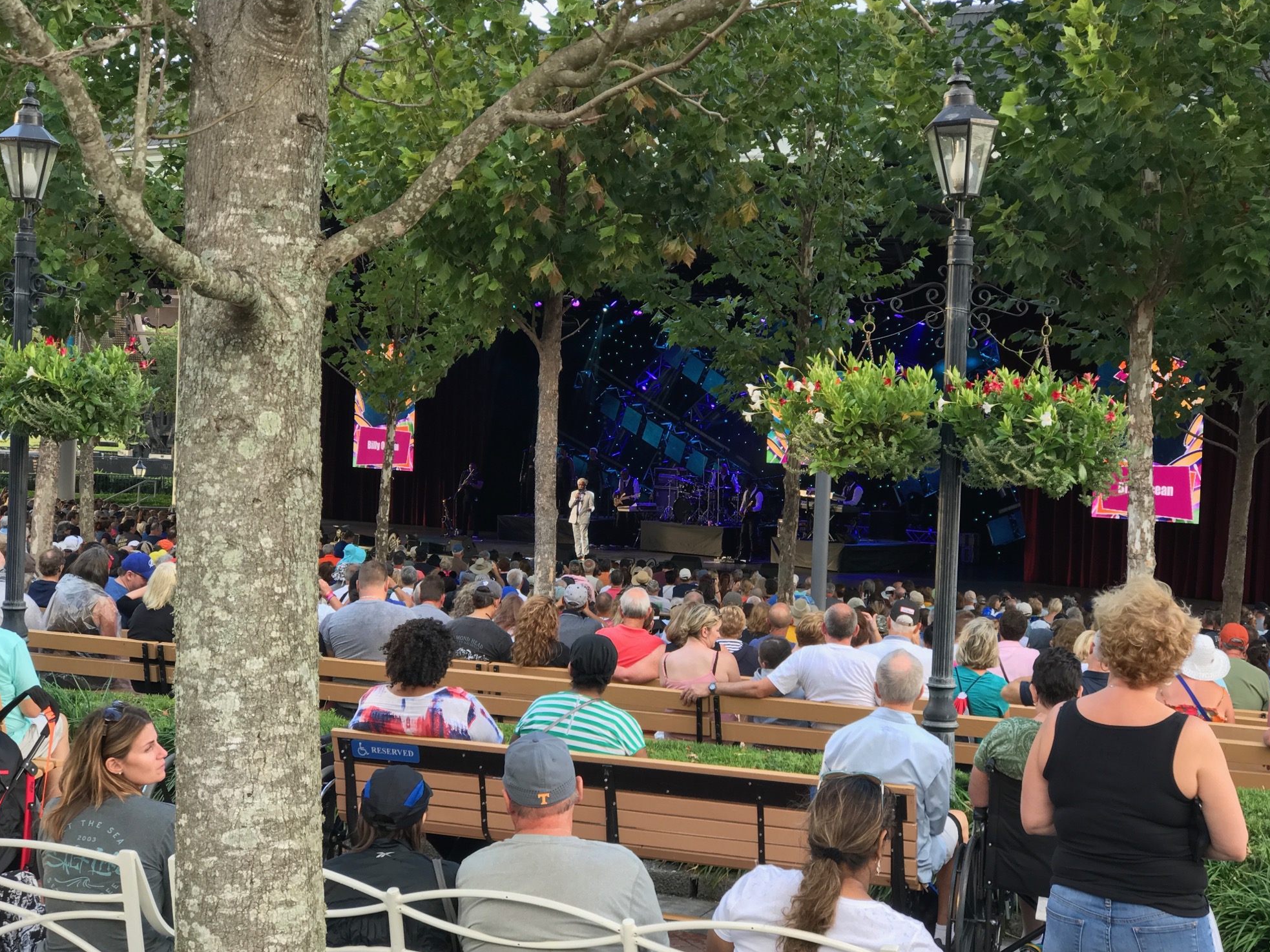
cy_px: 476
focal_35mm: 58
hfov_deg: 33.2
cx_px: 641
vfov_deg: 25.2
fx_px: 2128
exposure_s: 1/30
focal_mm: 6.6
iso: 25
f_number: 2.8
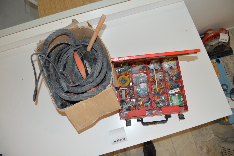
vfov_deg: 47.9
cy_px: 78
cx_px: 117
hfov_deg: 67.4
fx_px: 175
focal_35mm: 27
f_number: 3.5
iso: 400
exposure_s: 1/60
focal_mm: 18
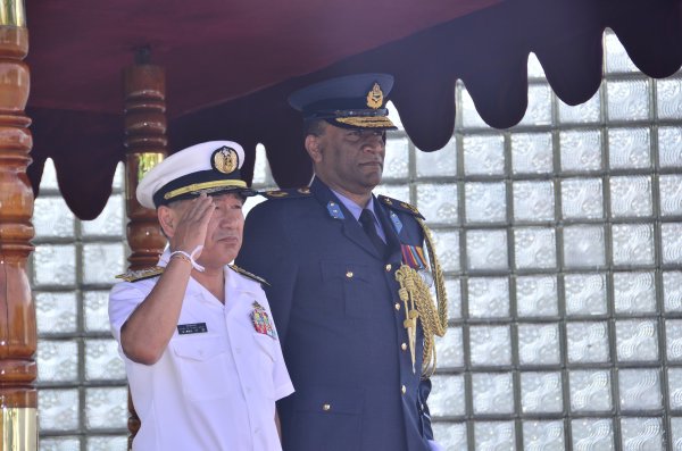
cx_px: 341
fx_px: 3685
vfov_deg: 7.0
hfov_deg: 10.6
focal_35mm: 195
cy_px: 226
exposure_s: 1/250
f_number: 6.3
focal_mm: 130
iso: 100
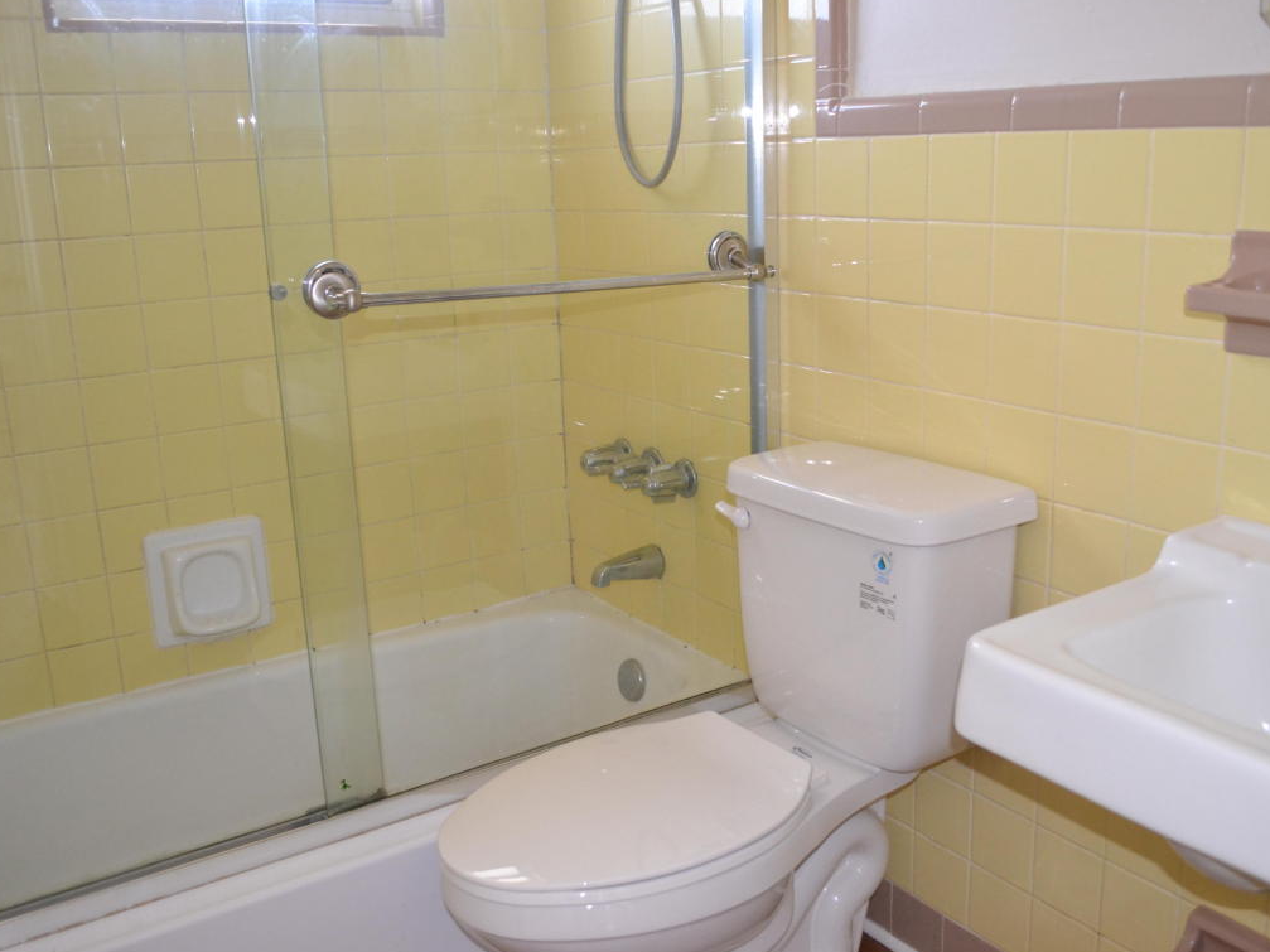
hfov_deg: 55.3
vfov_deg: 42.9
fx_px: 1211
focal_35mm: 33
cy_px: 477
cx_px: 691
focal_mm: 20
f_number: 3.8
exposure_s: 1/60
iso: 1400
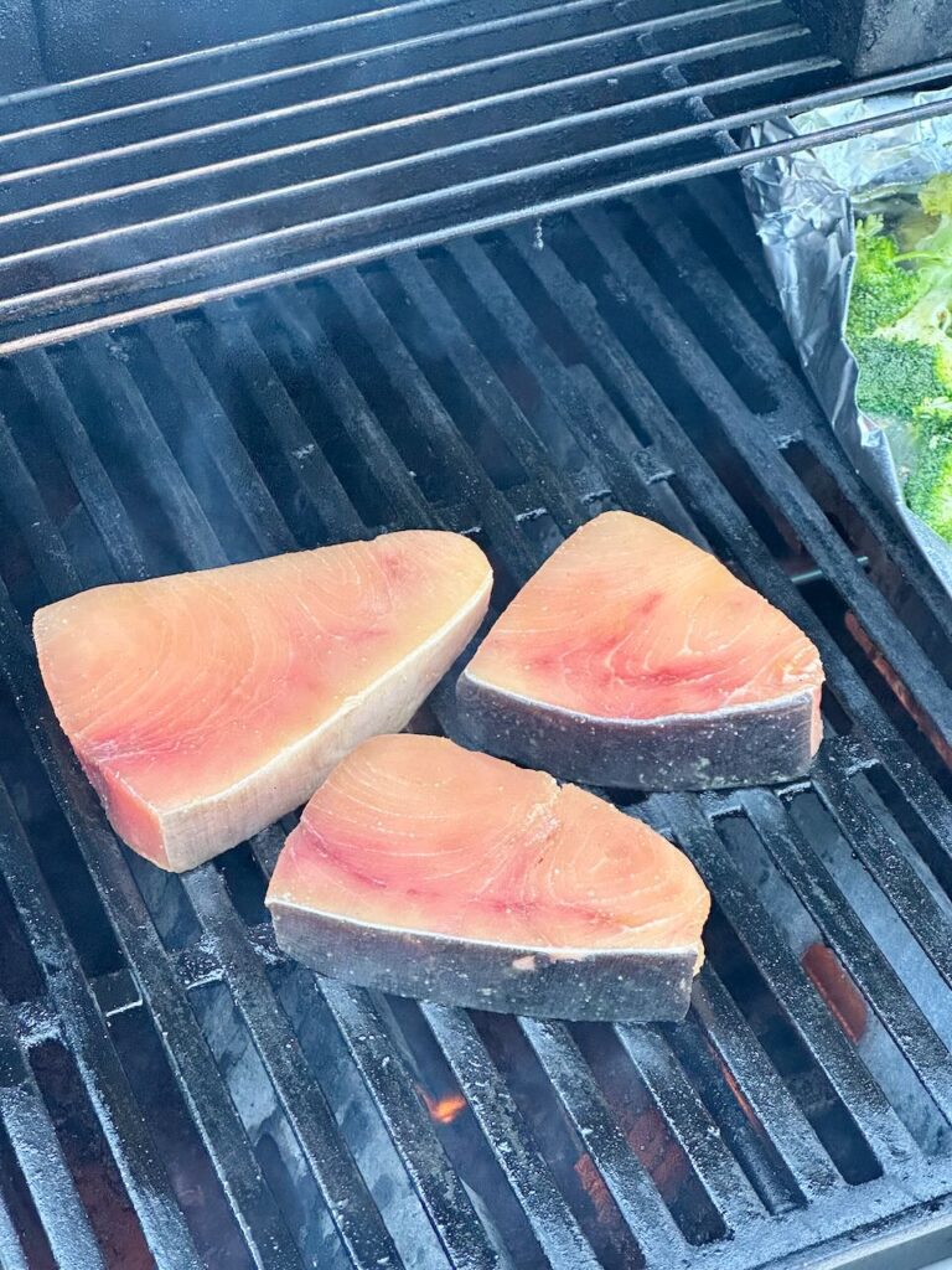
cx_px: 476
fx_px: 2824
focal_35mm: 77
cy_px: 635
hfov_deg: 19.1
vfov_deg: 25.3
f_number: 2.8
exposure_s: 1/60
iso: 640
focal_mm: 9
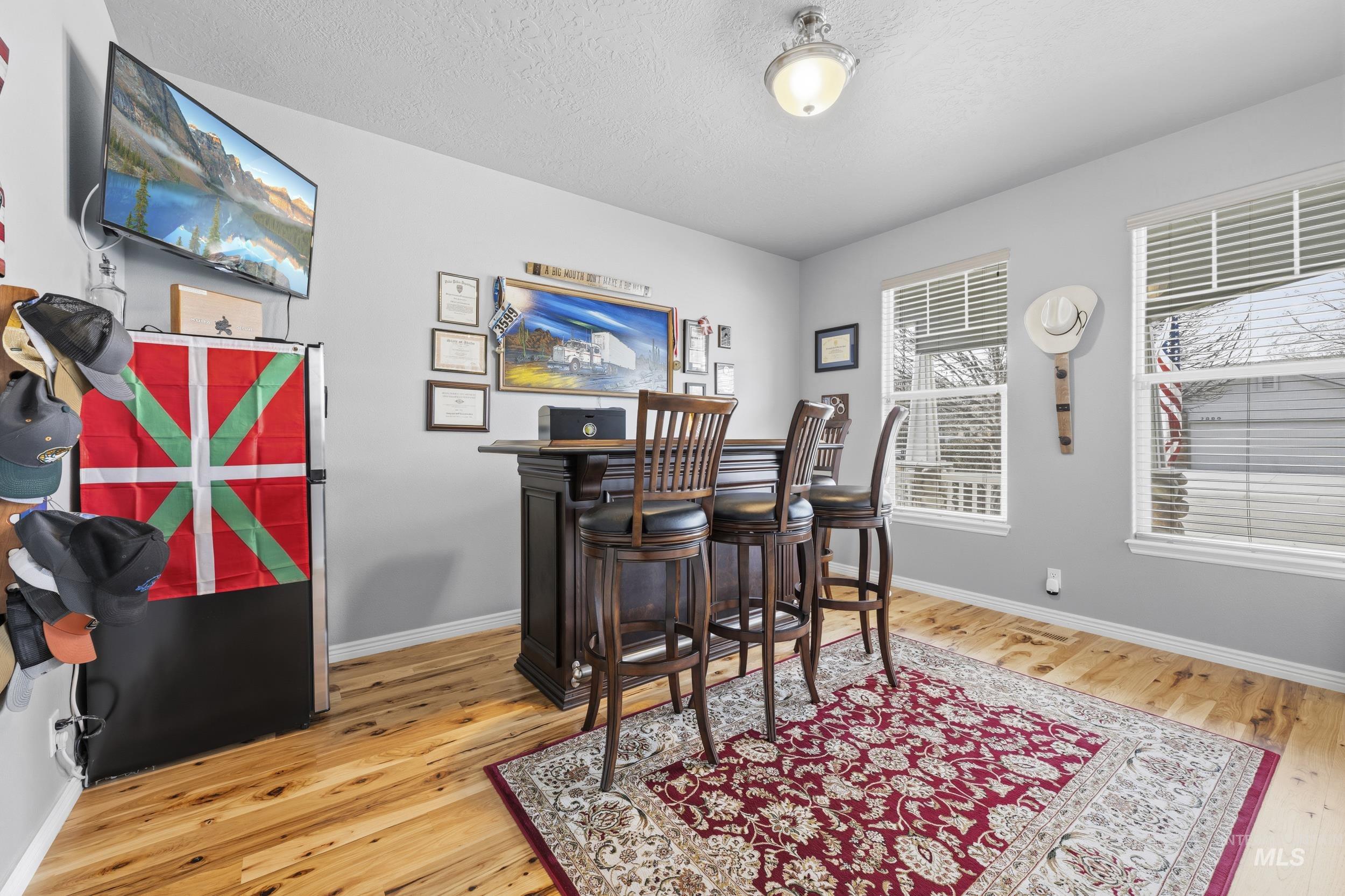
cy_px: 448
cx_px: 672
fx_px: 523
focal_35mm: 14
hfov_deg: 104.3
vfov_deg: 81.2
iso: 100
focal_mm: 14
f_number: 11
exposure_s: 1/8
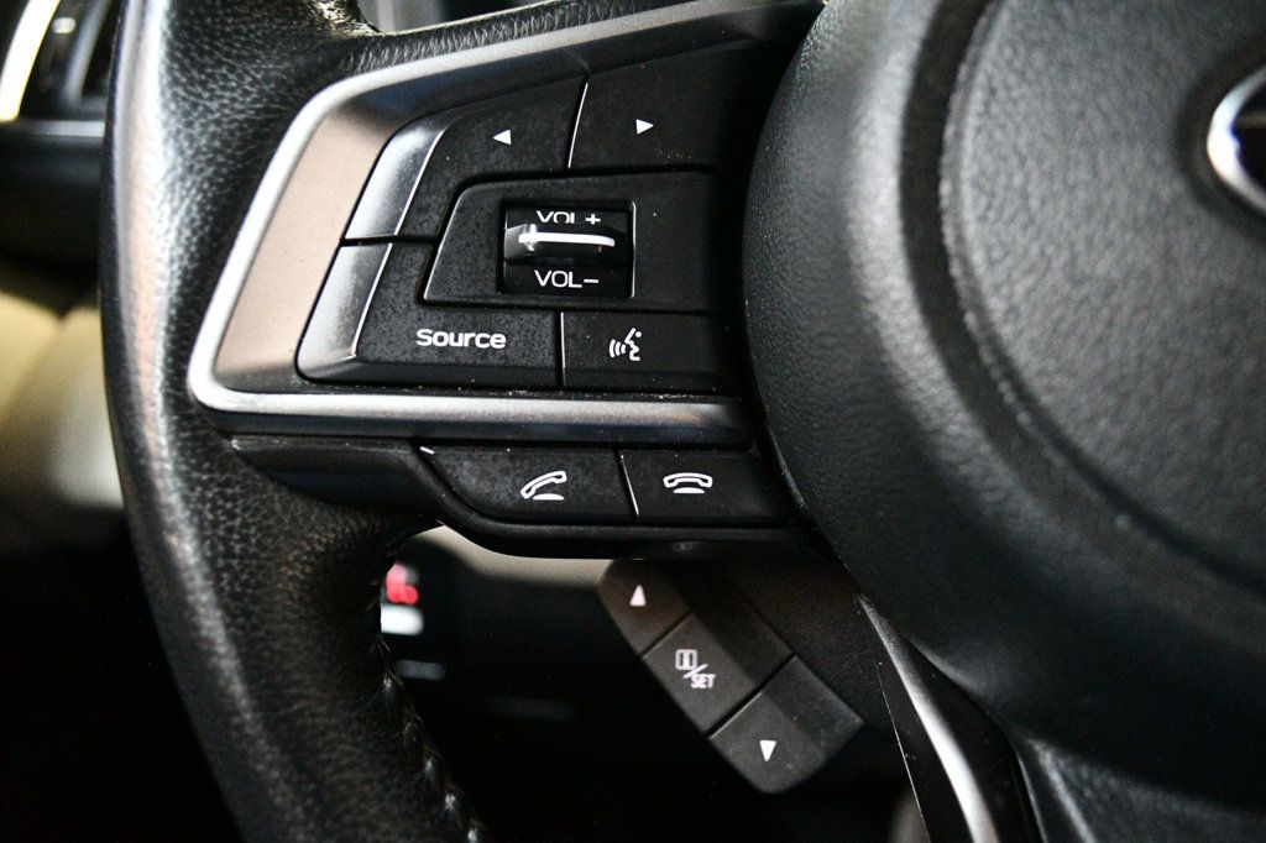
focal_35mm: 30
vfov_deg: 43.6
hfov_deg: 61.9
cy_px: 422
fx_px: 1055
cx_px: 633
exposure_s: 1/60
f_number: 3.8
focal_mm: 20
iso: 8000
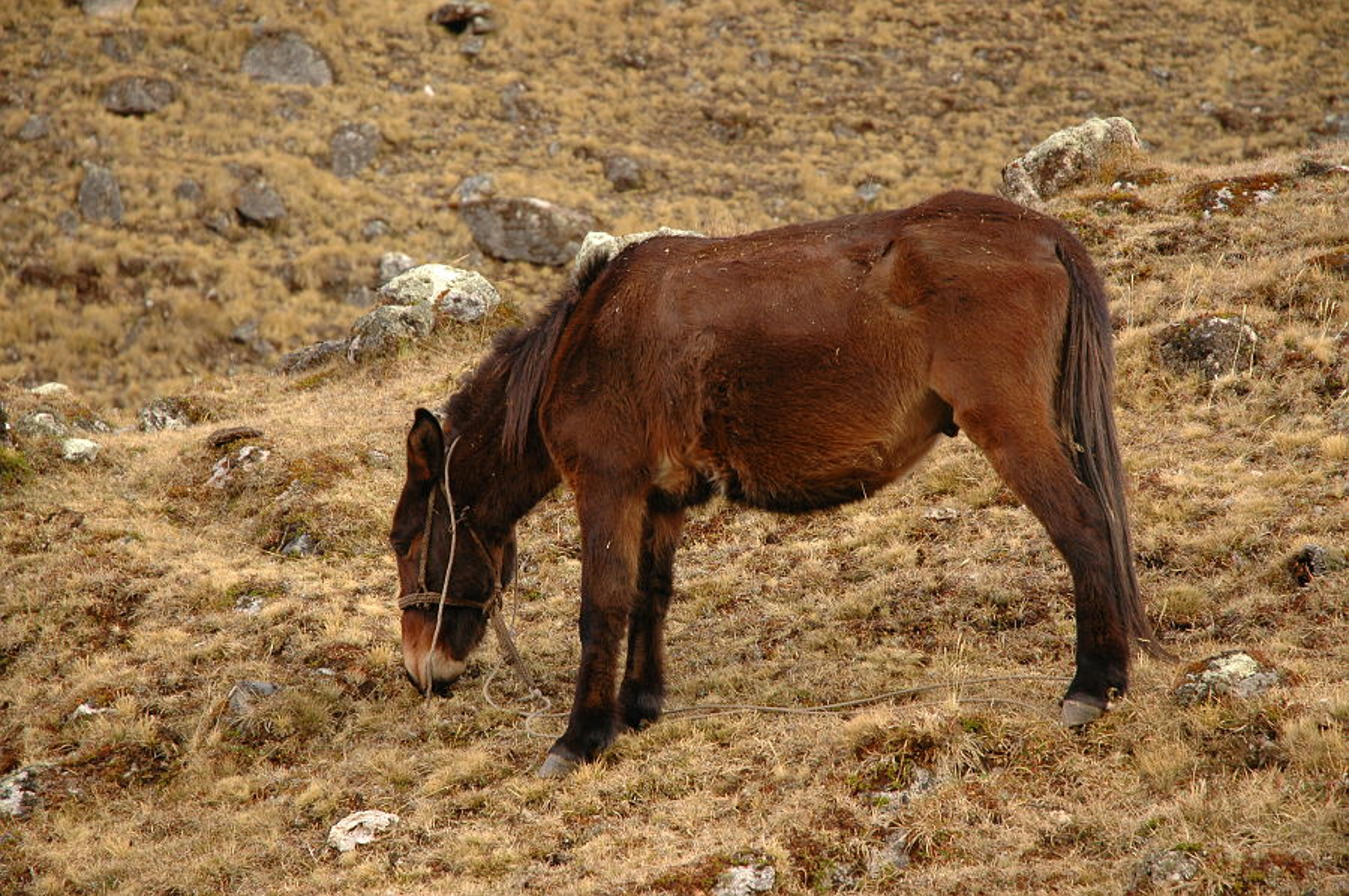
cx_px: 674
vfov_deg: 13.0
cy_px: 448
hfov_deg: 19.5
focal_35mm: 105
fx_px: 3930
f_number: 5
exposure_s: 1/100
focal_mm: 70
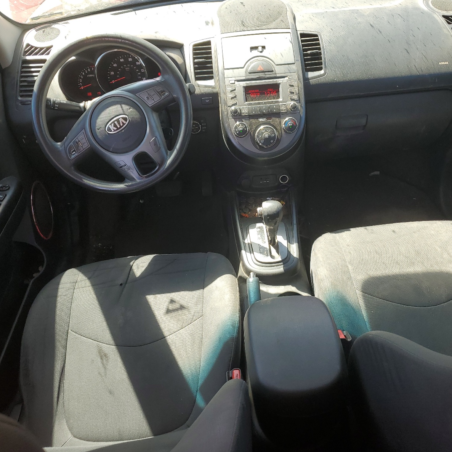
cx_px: 251
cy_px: 226
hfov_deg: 52.4
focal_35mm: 31
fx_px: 458
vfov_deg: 52.5
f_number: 1.5
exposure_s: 1/233
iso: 50
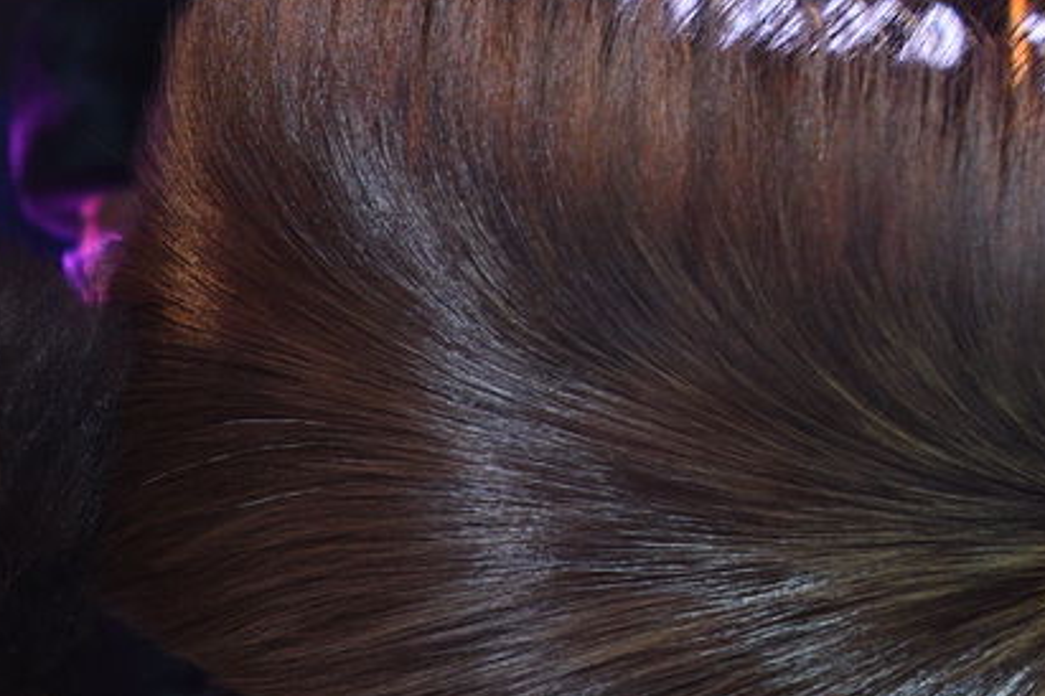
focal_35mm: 150
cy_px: 944
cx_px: -376
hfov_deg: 13.1
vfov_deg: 9.0
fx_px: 4354
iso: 1250
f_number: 5.6
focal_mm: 44
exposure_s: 1/100
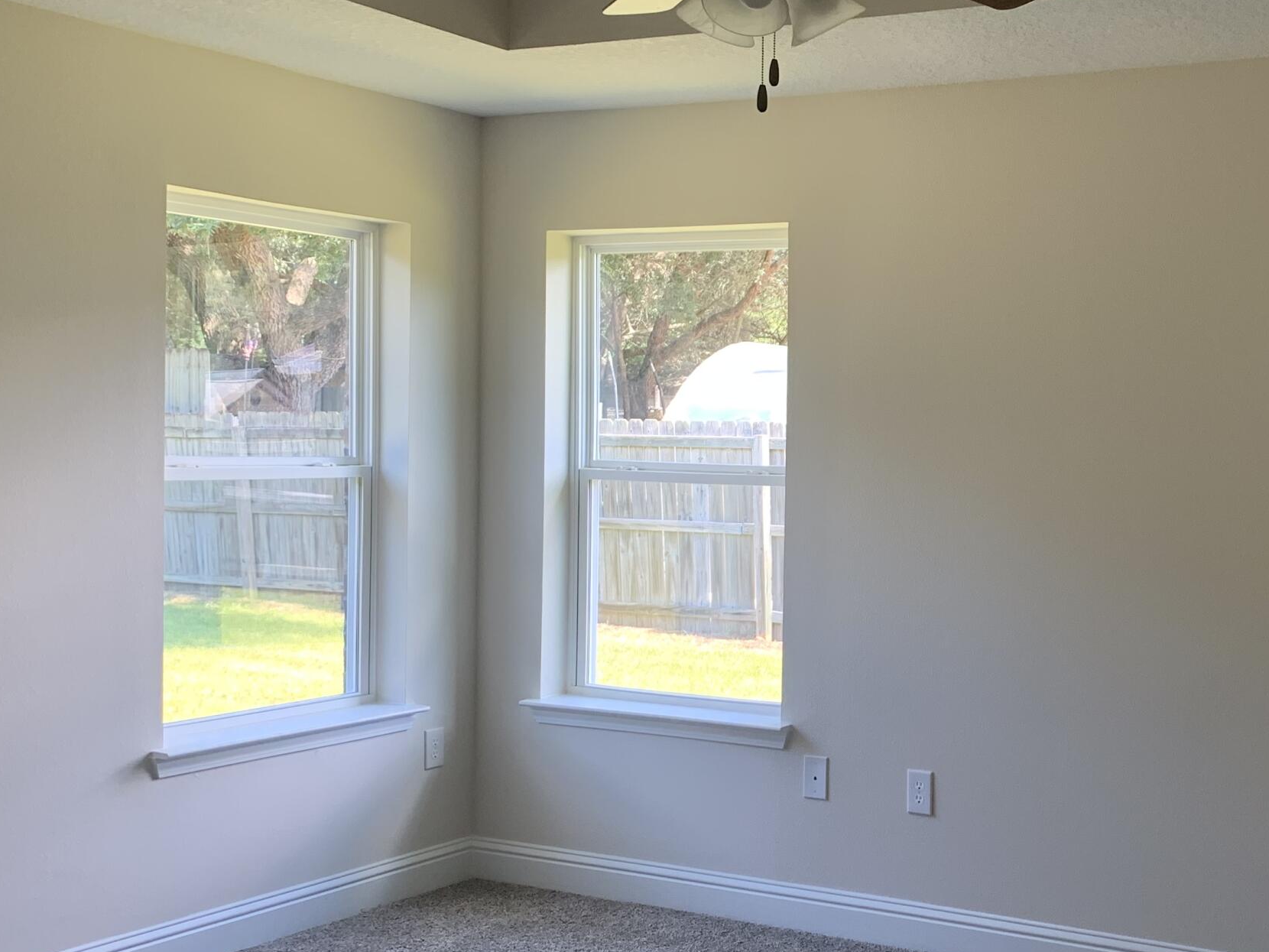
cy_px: 524
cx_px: 930
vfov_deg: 30.9
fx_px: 1723
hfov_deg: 39.5
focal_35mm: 47
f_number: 1.8
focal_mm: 4.25
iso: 100
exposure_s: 1/86
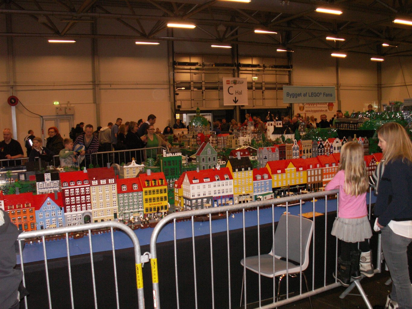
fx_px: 417
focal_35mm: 35
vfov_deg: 40.7
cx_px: 206
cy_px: 154
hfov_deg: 52.6
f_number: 2.8
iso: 160
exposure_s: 1/60
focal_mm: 5.86
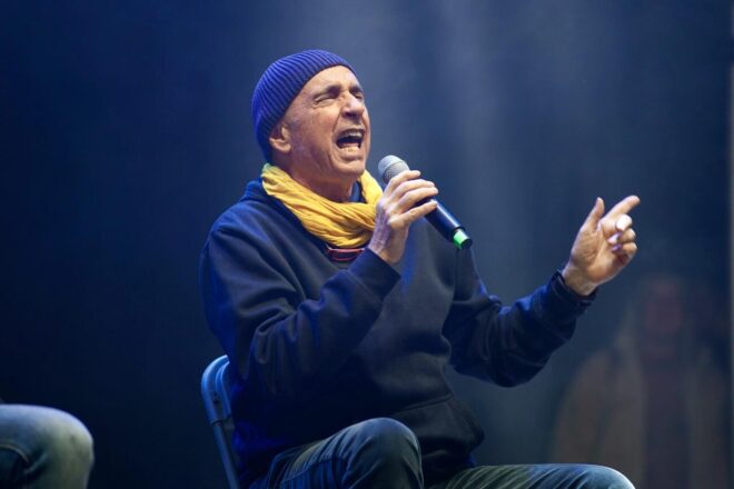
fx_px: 4077
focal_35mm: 200
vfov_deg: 6.9
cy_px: 244
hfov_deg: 10.3
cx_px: 367
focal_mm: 200
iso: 1000
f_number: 2.8
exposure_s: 1/320
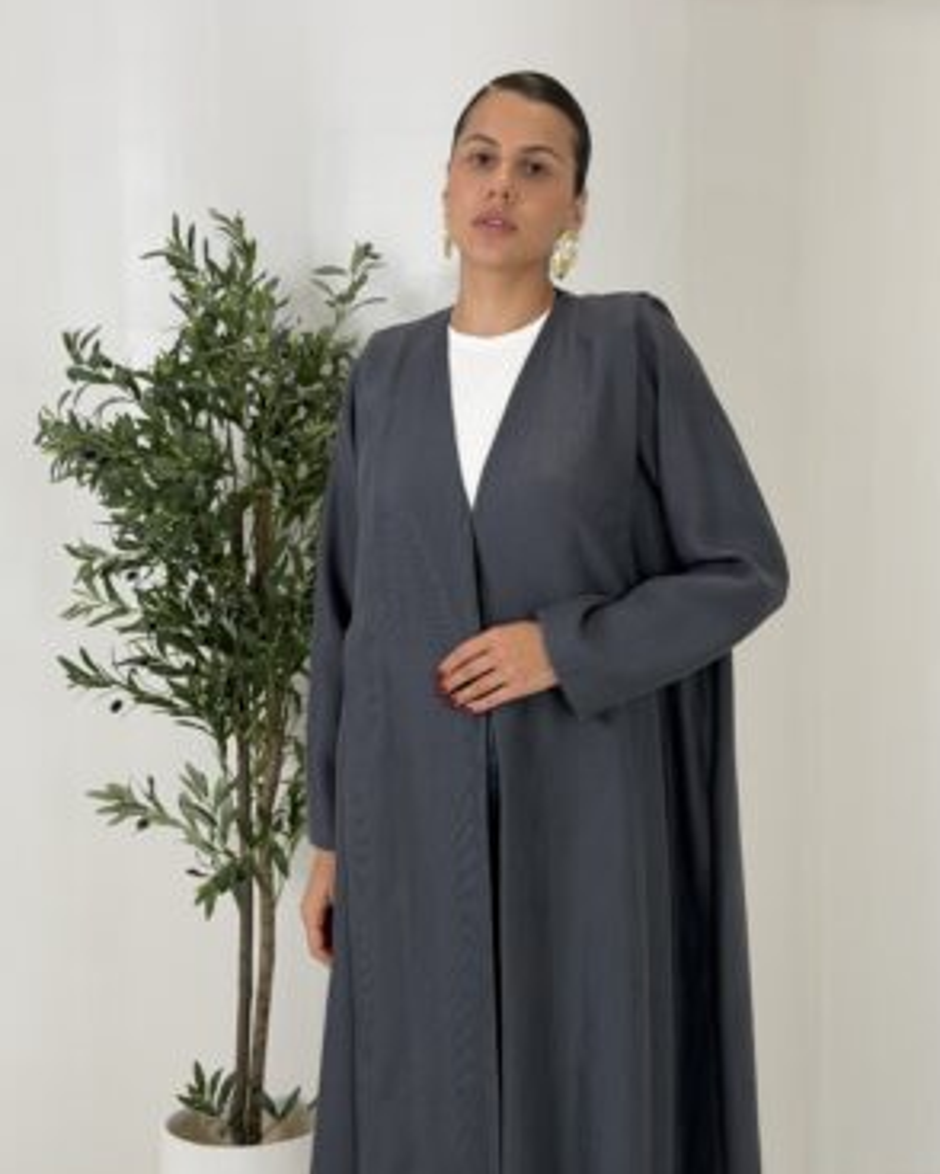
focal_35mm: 51
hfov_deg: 29.7
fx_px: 1772
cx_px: 470
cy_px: 614
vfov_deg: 36.6
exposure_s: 1/447
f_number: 1.78
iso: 64
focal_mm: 6.76
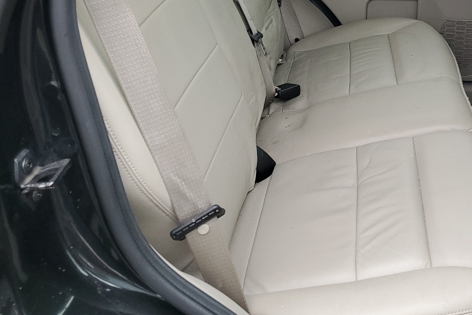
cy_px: 23
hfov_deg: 38.3
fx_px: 656
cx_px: 371
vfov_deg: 26.0
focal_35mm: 50
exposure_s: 1/100
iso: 92
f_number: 1.5
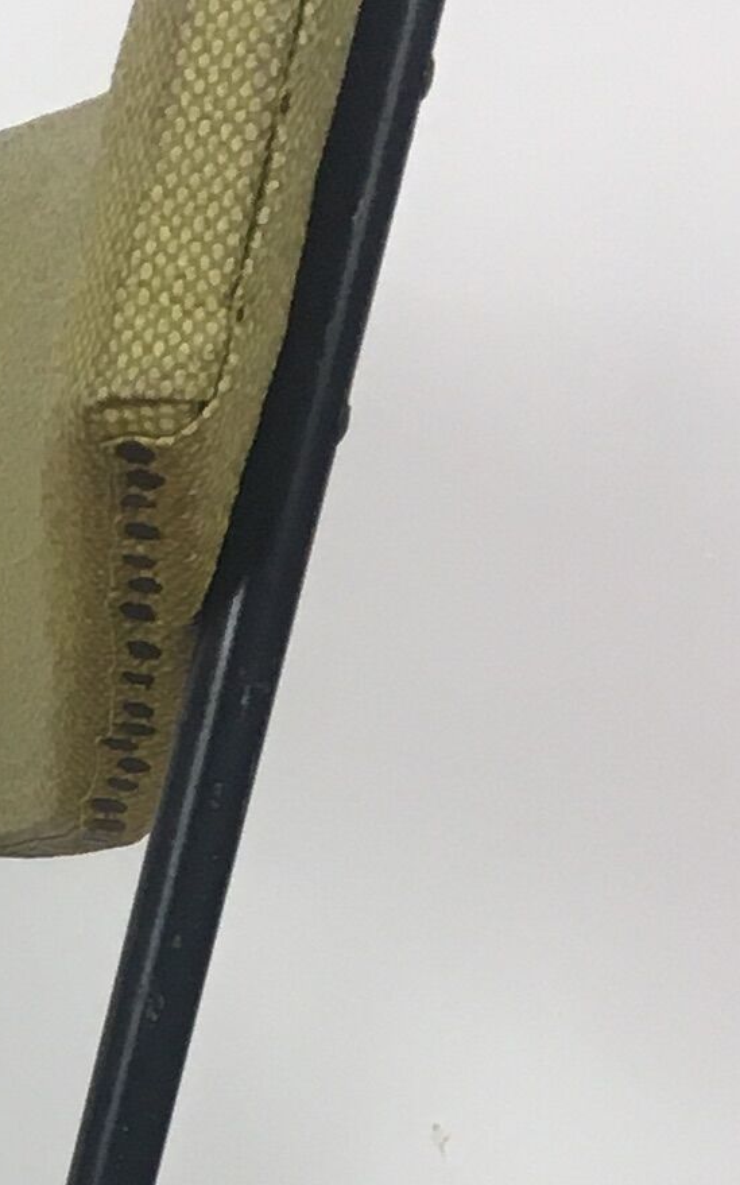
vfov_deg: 13.7
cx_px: -1037
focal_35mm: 141
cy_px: 1897
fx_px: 4552
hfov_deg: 8.5
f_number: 2.2
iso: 25
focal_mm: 4.15
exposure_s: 1/33
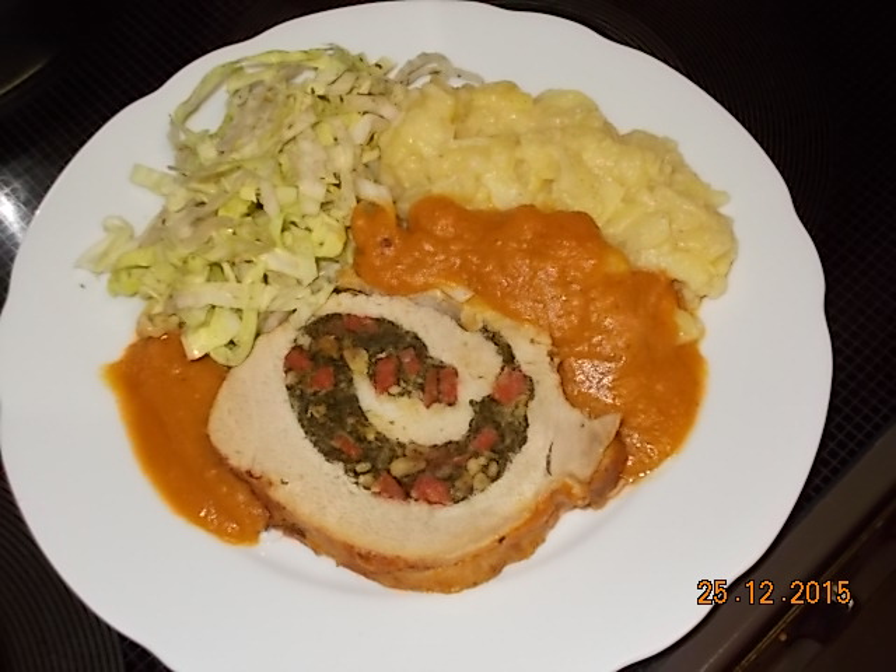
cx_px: 448
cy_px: 336
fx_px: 1294
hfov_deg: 38.2
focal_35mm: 50
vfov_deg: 29.1
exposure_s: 1/30
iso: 200
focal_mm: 9
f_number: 4.5
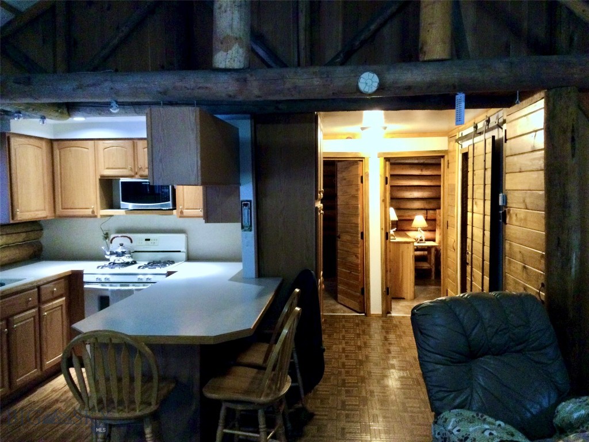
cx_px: 294
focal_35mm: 31
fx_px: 527
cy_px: 221
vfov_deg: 45.4
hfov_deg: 58.4
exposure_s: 1/15
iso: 250
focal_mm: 3.3
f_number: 2.4
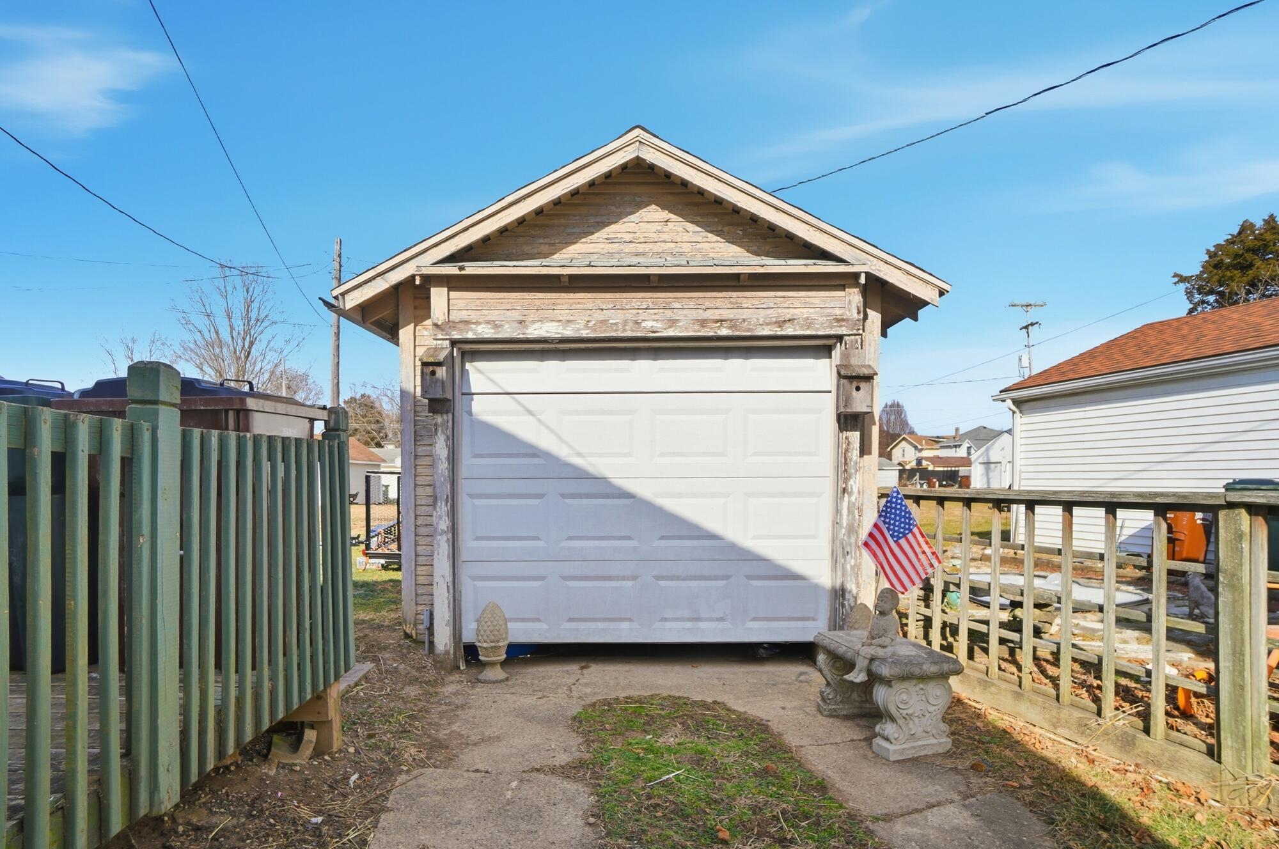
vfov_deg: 67.2
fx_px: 639
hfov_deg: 90.1
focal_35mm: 18
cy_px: 424
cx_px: 640
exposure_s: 1/4000
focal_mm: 12
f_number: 4
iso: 100
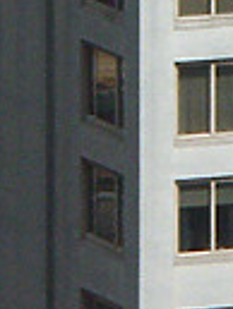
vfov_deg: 1.4
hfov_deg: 1.1
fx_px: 12490
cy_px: -513
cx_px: 174
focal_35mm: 1394
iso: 100
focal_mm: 50.69
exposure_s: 1/800
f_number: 5
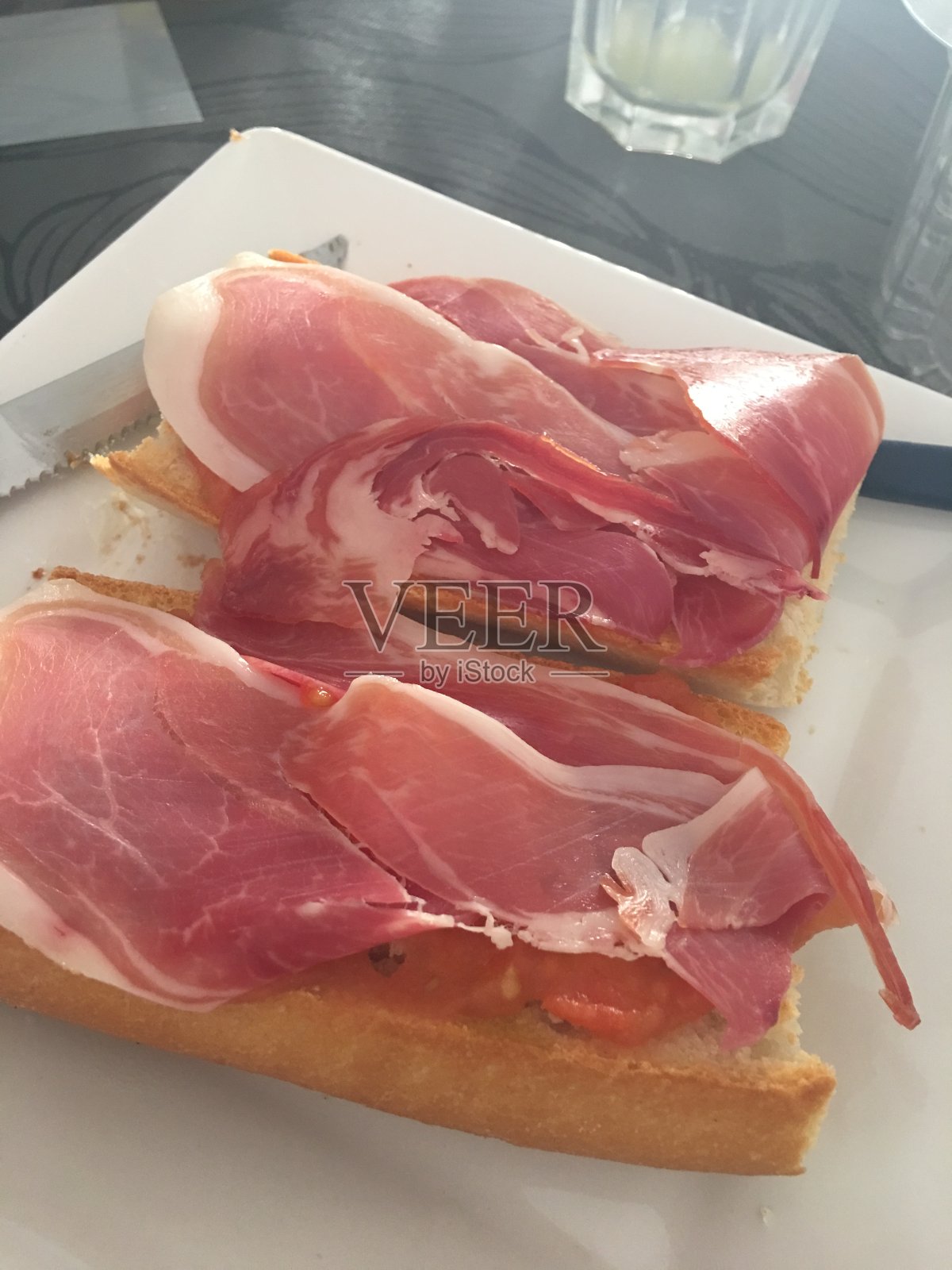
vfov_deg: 61.7
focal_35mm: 29
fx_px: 1063
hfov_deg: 48.2
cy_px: 635
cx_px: 476
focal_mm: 4.15
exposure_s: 1/17
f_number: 2.2
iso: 80
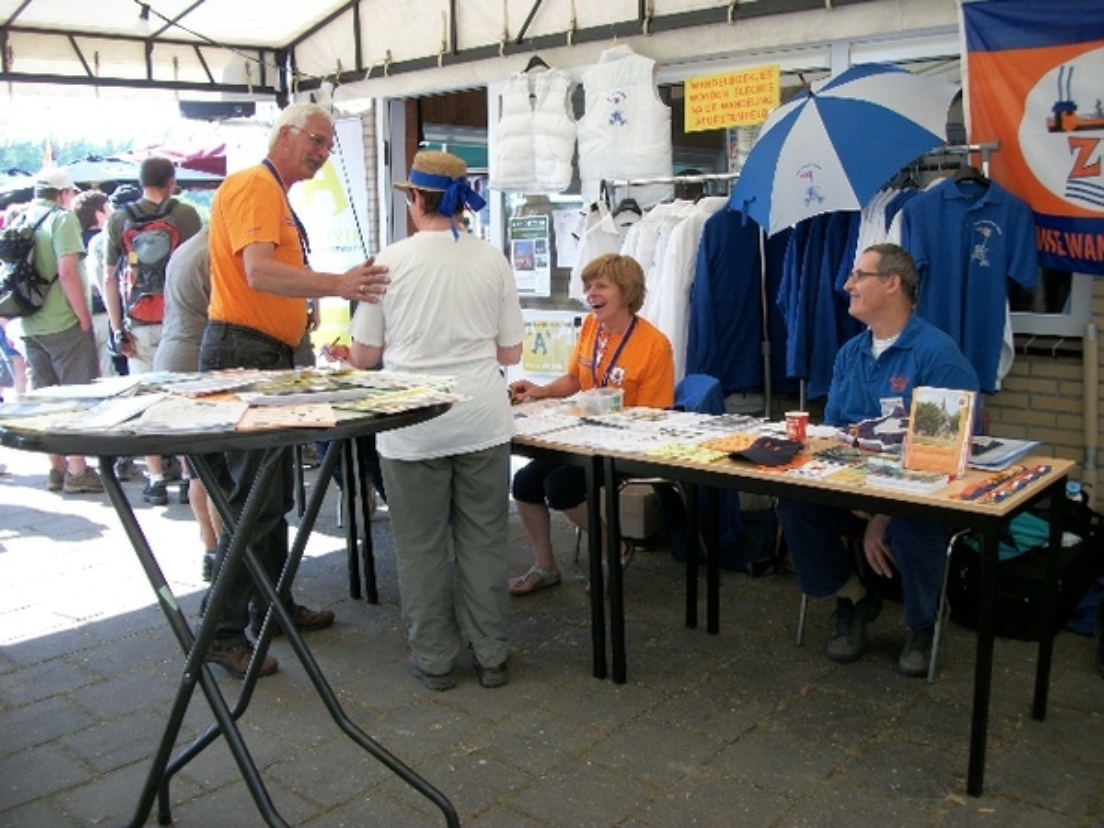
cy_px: 414
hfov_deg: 56.8
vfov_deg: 44.2
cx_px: 552
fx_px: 1021
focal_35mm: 32
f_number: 2.9
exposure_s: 1/125
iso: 80
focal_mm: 5.7
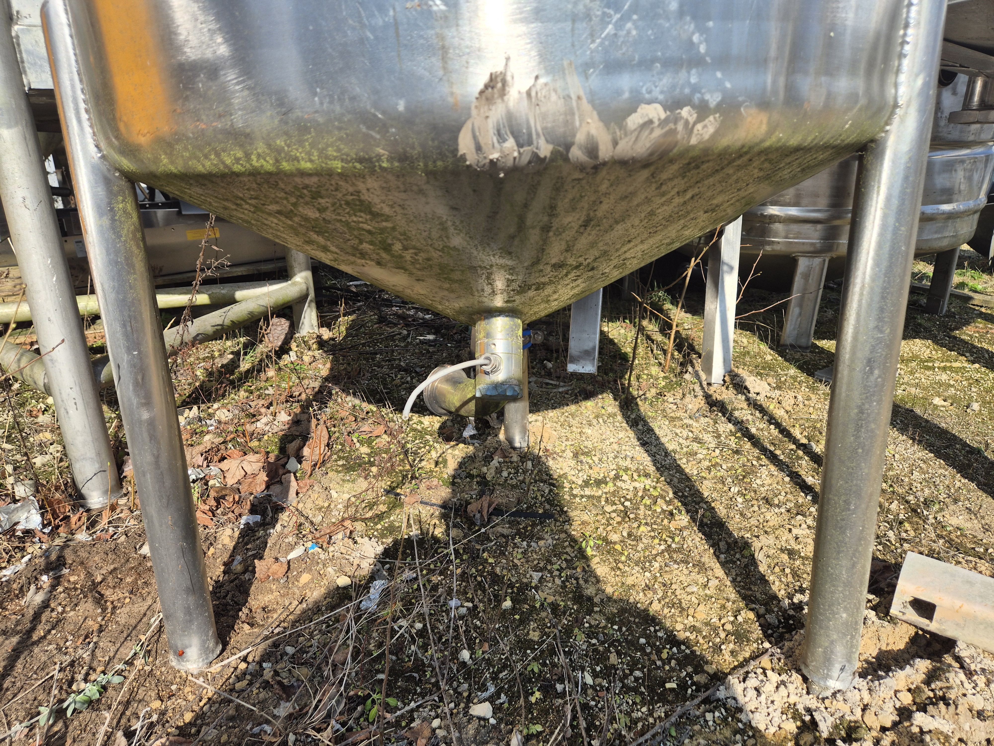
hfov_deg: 73.9
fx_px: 660
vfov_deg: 58.9
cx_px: 497
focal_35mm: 23
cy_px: 373
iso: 25
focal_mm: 5.4
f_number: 1.8
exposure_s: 1/1400
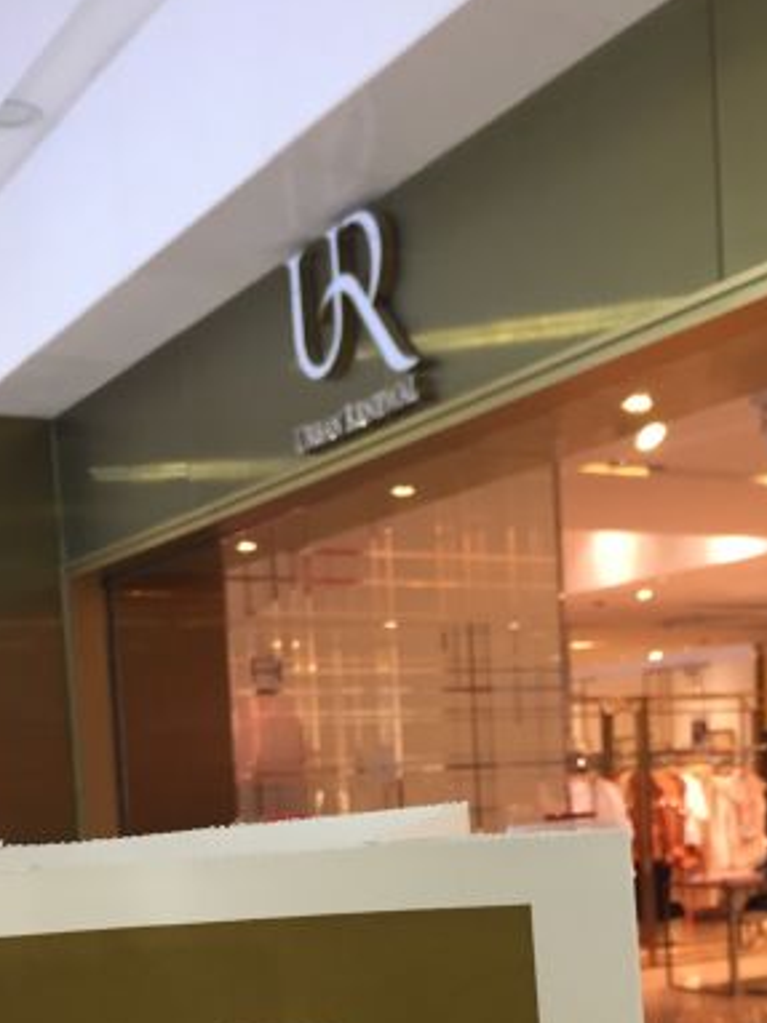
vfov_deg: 34.3
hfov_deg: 27.5
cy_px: 905
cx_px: 424
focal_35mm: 53
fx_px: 1567
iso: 100
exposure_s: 1/33
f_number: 2.2
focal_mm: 4.15
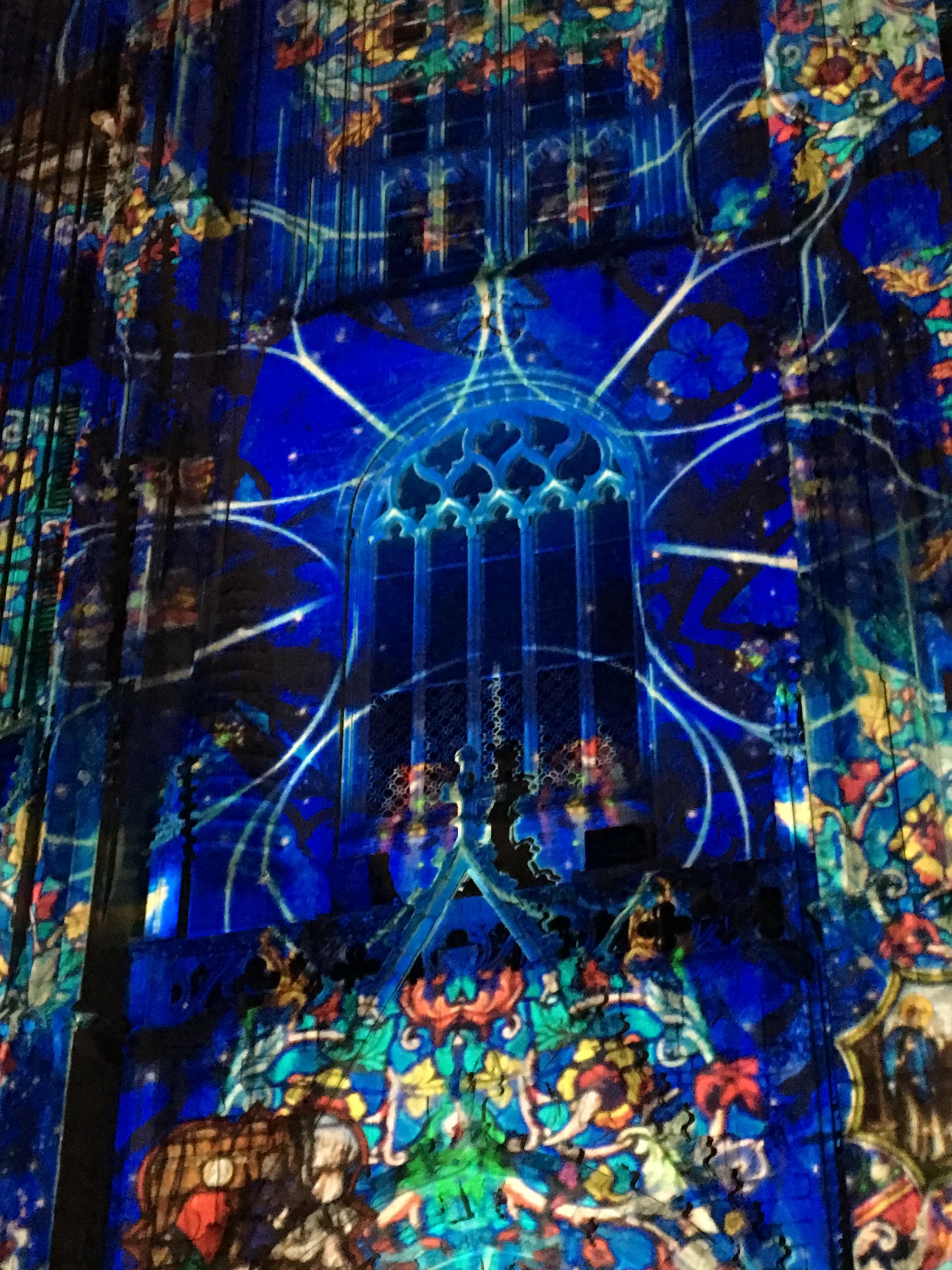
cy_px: 671
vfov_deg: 34.3
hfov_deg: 26.0
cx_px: 633
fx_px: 2053
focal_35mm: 56
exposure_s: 1/17
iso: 500
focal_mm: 4.15
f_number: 2.2
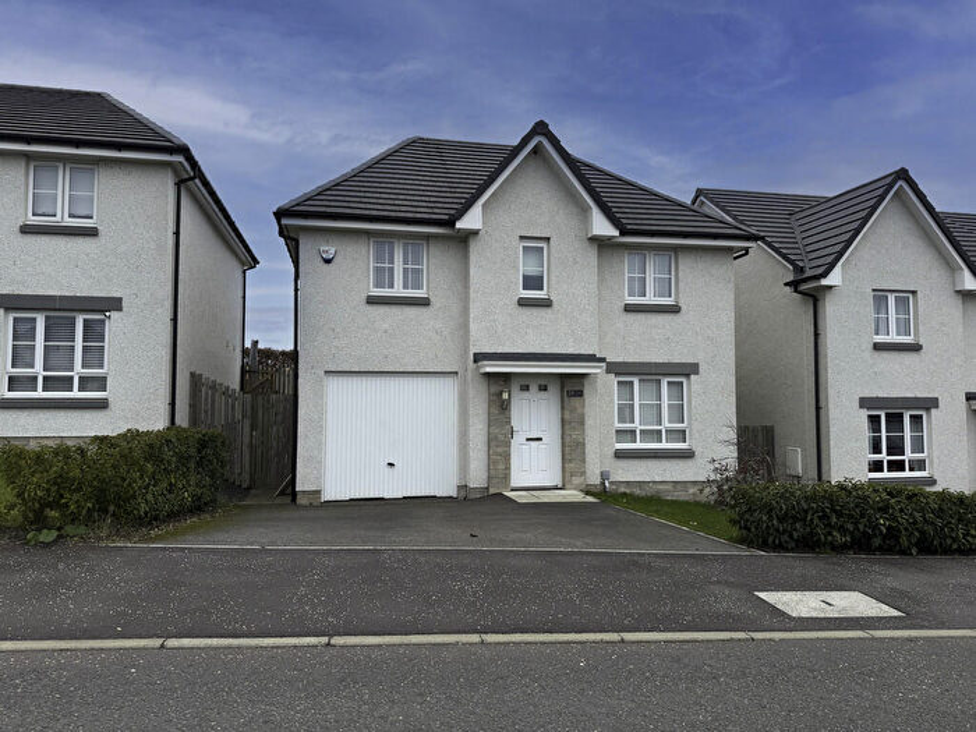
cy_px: 366
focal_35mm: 24
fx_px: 677
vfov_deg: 56.8
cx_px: 488
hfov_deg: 71.6
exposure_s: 1/2400
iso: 80
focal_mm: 6.76
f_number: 1.8
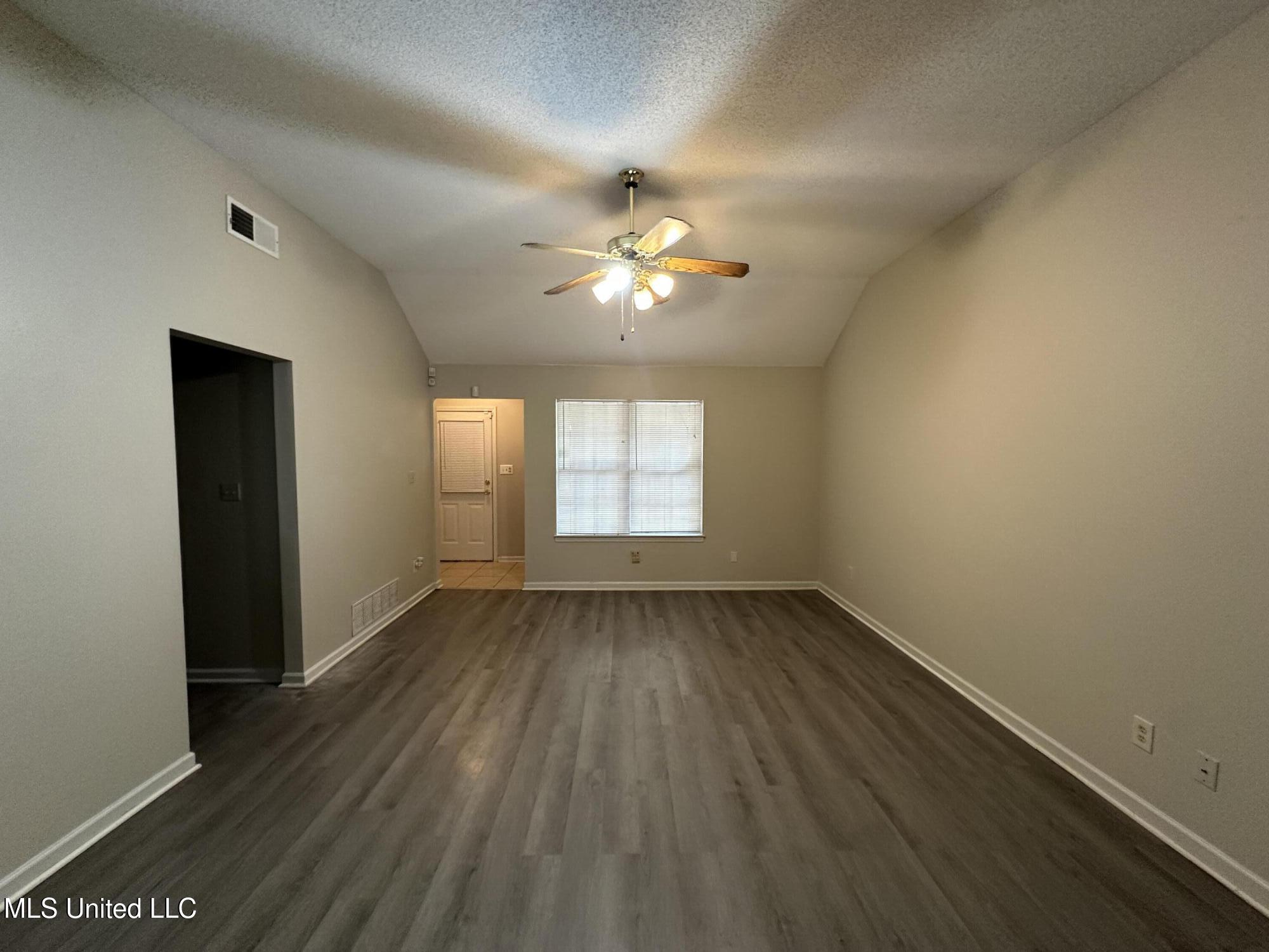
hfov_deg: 102.1
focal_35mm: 14
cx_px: 634
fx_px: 513
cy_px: 476
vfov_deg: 85.7
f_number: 2.2
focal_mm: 2.22
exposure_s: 1/60
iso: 250
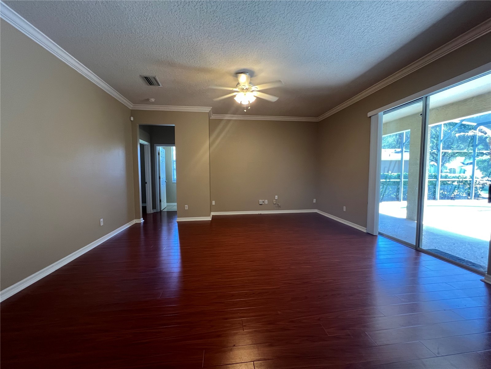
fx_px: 184
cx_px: 246
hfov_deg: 106.2
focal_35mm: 13
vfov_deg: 89.9
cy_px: 184
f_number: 1.8
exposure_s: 1/60
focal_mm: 1.57
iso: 250
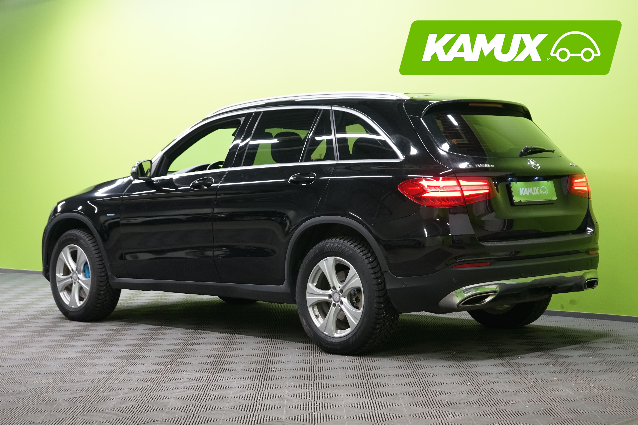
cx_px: 319
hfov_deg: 30.1
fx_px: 1187
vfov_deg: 20.3
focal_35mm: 67
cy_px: 212
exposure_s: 1/50
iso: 1600
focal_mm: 67
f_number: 5.6
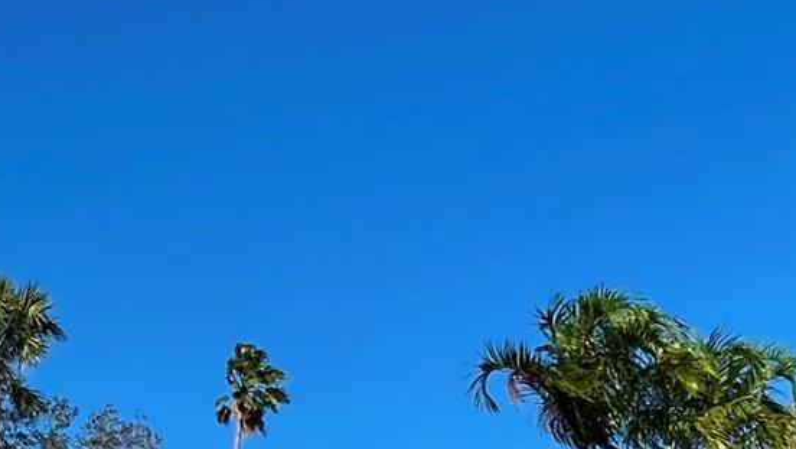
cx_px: 420
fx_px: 866
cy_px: 646
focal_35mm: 41
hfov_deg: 49.4
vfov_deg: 23.9
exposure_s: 1/3040
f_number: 1.8
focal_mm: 1.57
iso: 32
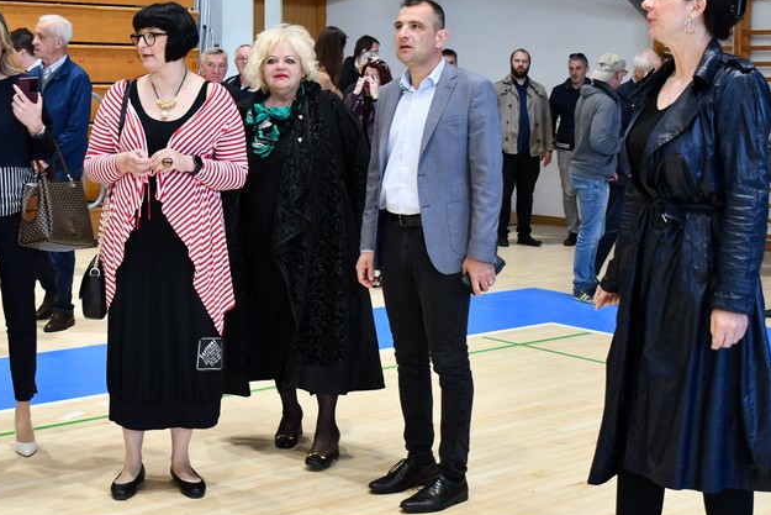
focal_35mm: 59
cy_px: 160
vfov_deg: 22.9
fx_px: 1264
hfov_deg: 33.6
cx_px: 260
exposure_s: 1/125
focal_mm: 24
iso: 1000
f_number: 3.8
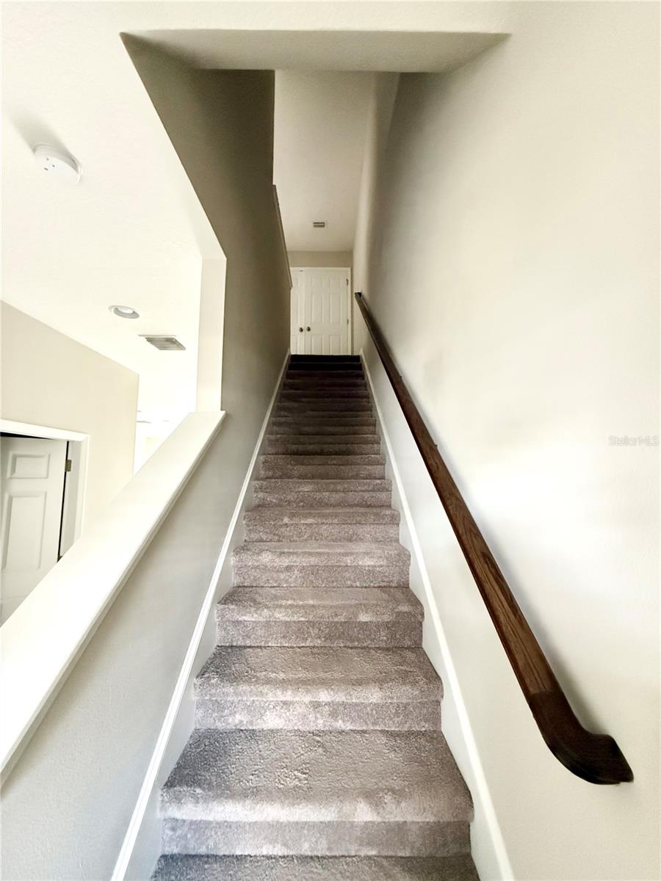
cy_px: 440
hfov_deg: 85.7
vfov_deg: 102.1
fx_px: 356
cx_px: 330
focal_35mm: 14
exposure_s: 1/60
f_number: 2.2
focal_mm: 2.22
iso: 1250
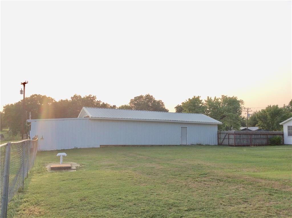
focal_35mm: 32
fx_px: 269
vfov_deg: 44.0
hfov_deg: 56.9
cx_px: 146
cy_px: 109
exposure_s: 1/602
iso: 32
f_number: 2.4
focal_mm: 3.3
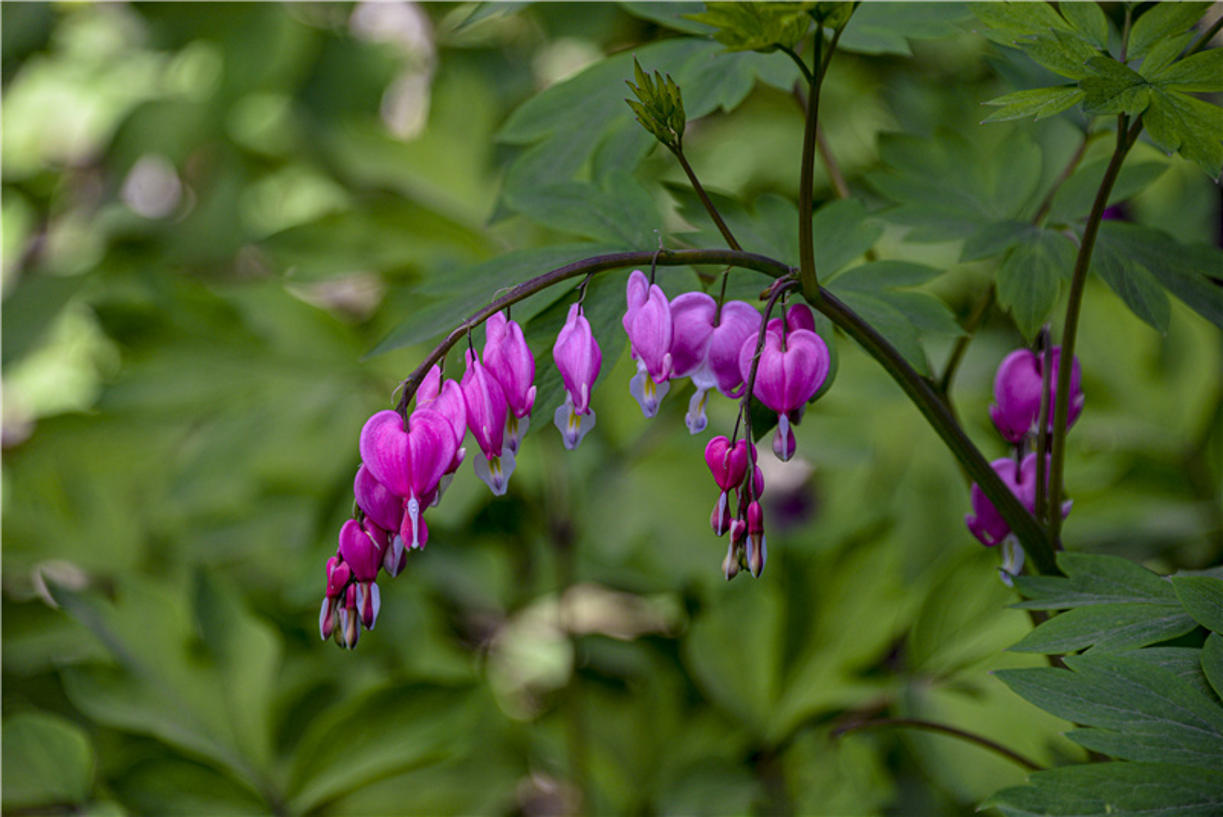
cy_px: 408
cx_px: 612
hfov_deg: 6.9
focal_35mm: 300
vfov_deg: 4.6
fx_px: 10195
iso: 720
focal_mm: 300
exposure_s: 1/320
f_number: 7.1
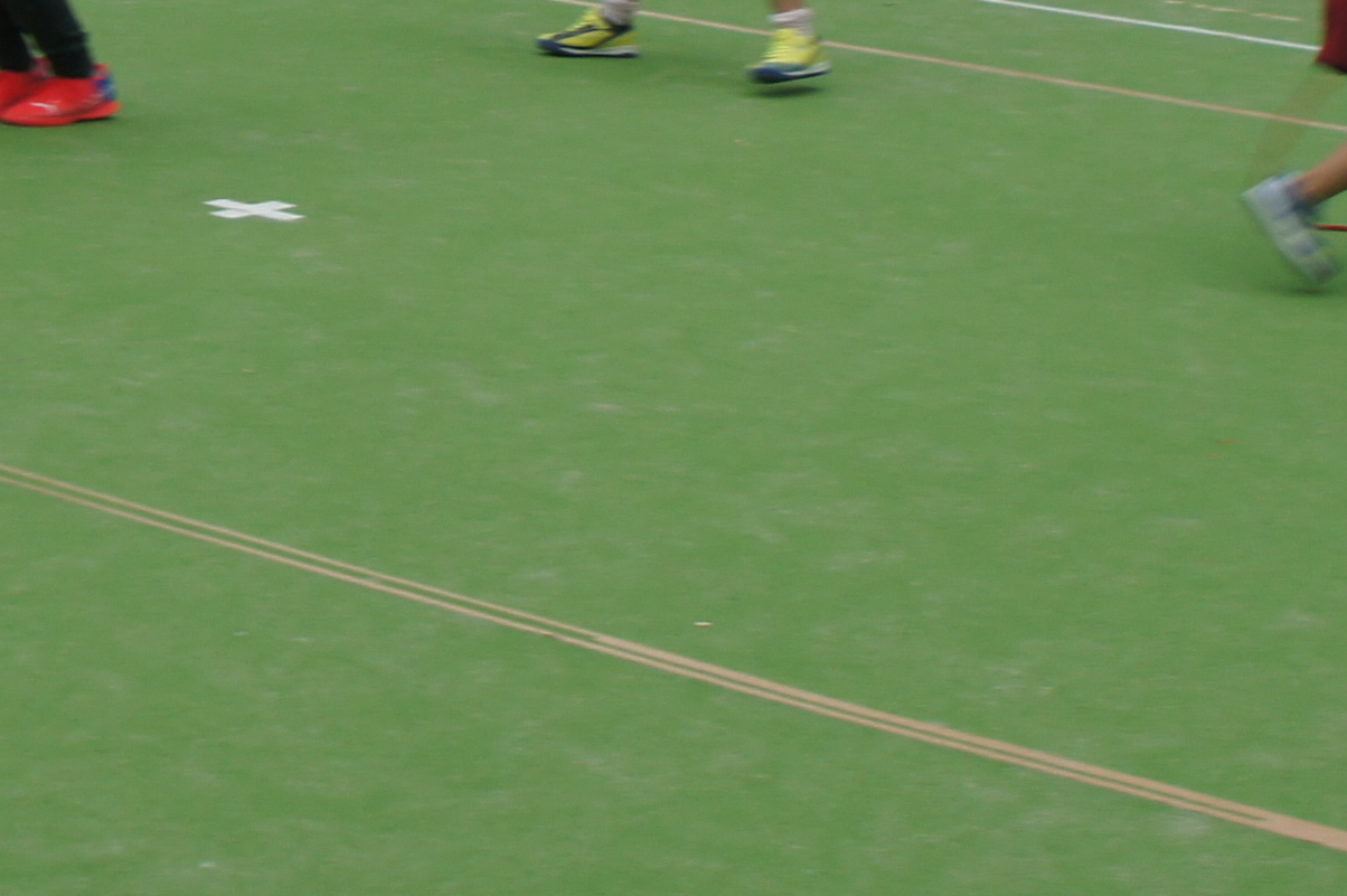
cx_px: 422
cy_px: -275
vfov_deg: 12.8
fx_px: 3851
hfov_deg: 19.8
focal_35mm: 103
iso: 200
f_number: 4
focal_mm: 18
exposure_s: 1/30
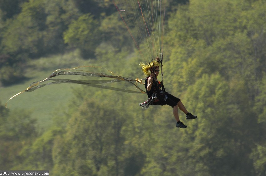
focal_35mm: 600
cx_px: 133
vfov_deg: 2.3
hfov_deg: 3.4
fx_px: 4429
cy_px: 88
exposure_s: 1/500
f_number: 5.6
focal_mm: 400
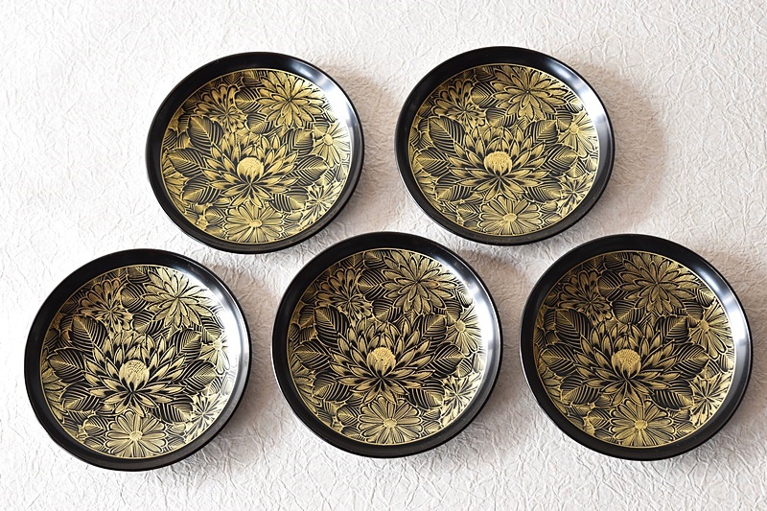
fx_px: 1470
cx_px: 384
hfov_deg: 29.2
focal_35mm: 69
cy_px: 256
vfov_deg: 19.7
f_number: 5.6
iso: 800
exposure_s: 1/13
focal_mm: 46
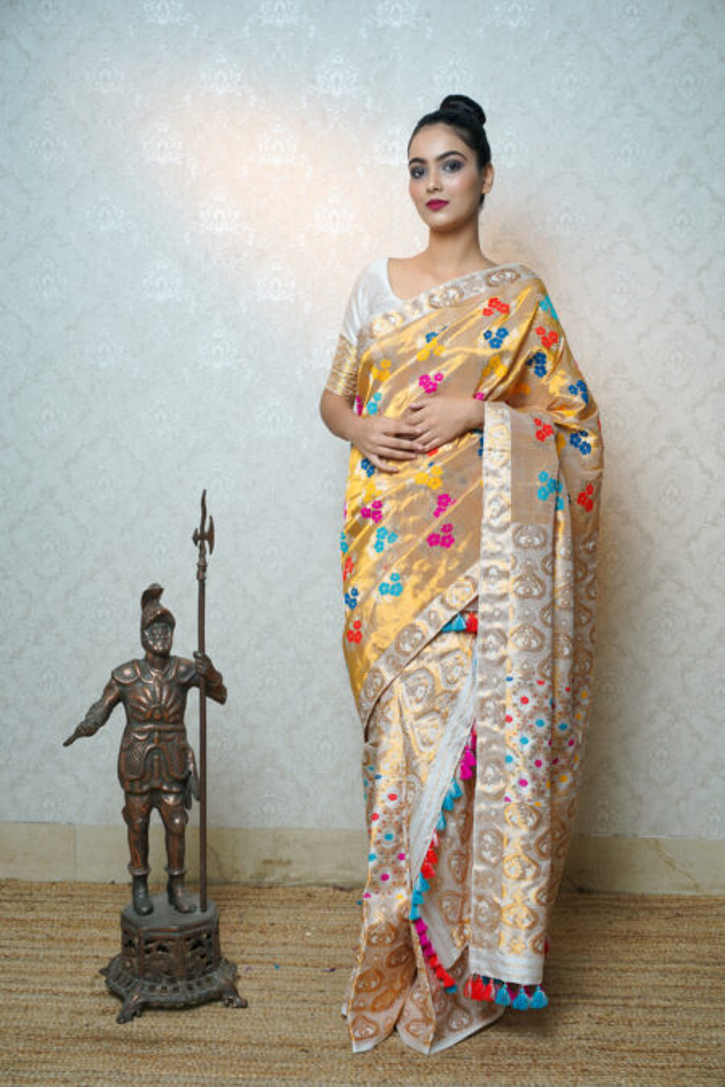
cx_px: 362
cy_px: 544
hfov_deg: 29.6
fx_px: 1371
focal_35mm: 45
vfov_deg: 43.3
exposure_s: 1/160
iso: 200
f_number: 7.1
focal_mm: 45.4
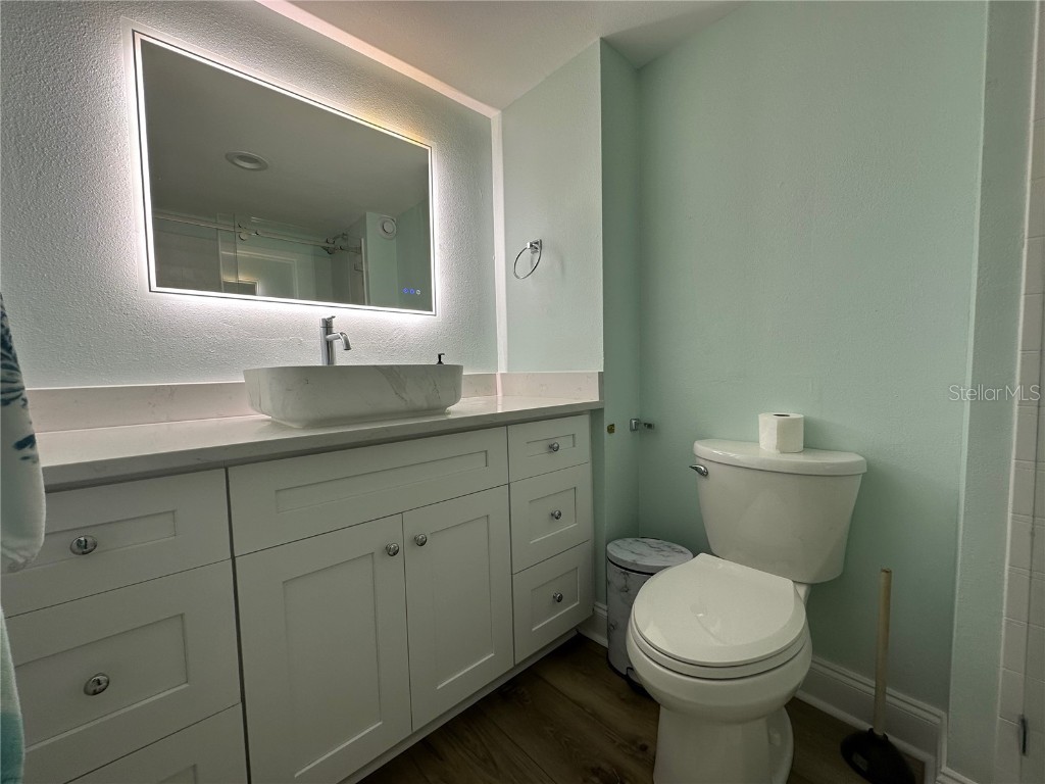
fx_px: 423
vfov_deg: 85.7
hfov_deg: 102.1
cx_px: 522
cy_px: 392
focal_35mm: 14
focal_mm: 2.22
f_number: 2.2
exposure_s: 1/120
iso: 64
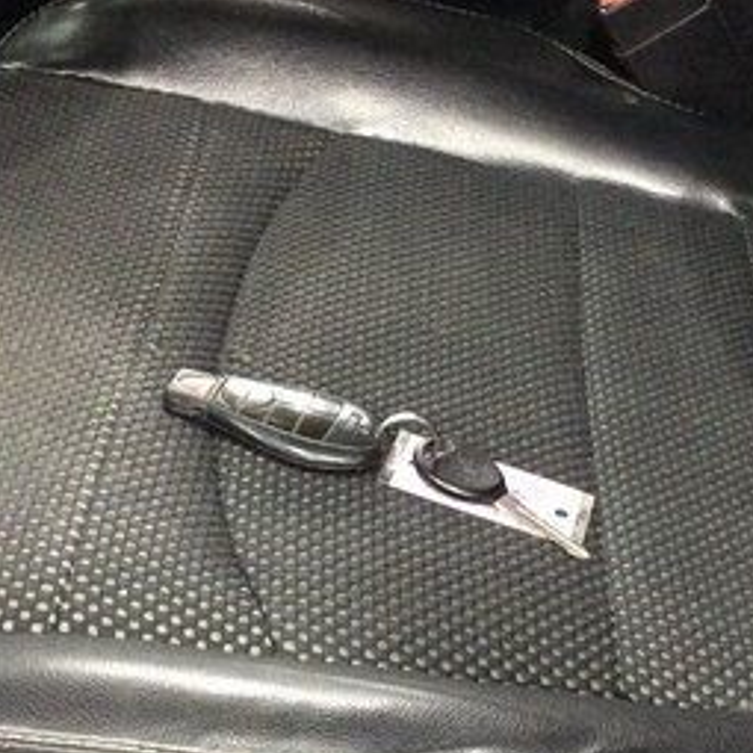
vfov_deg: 24.1
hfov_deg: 24.3
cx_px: 443
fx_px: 1747
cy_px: 555
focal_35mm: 71
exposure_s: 1/15
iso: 400
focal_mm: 3.3
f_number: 2.4
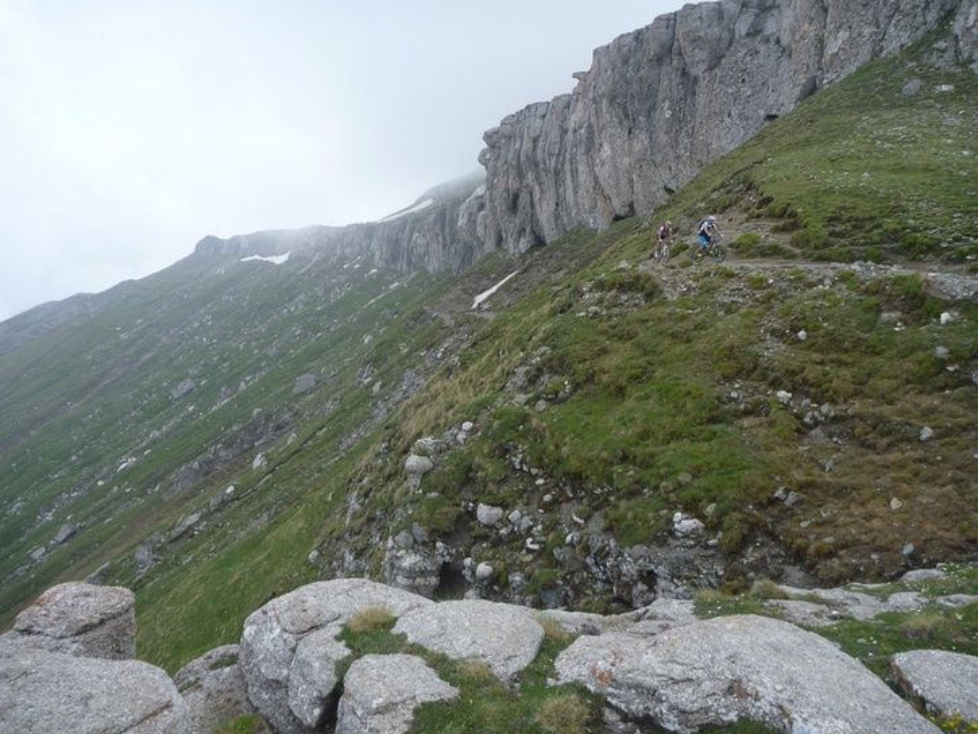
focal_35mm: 28
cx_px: 489
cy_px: 367
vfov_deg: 49.8
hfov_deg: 63.4
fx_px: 791
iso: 80
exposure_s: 1/320
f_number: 3.3
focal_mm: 4.9
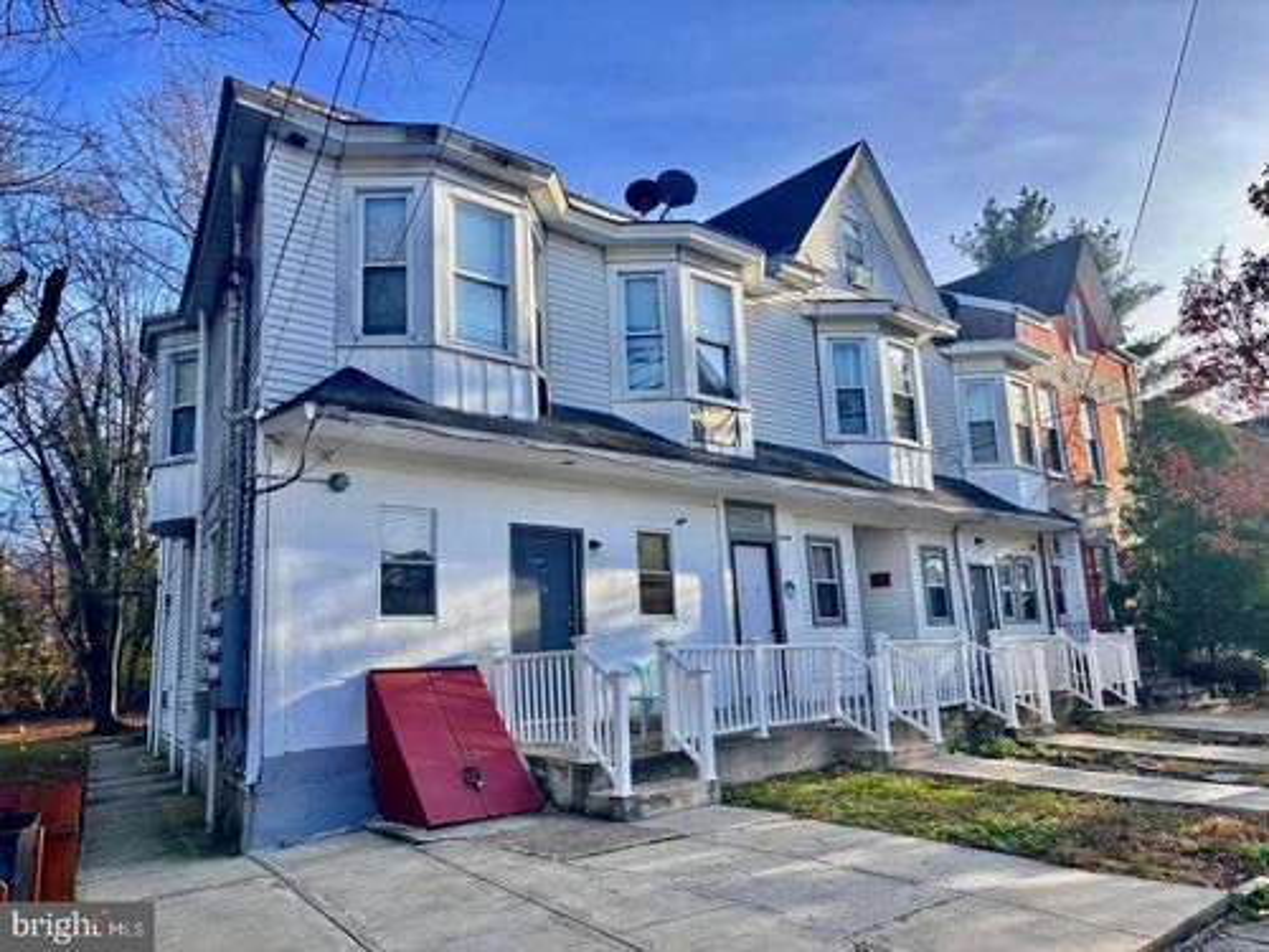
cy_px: 476
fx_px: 953
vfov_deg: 53.1
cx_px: 634
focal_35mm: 26
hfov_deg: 67.3
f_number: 1.6
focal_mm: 5.96
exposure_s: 1/1263
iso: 50
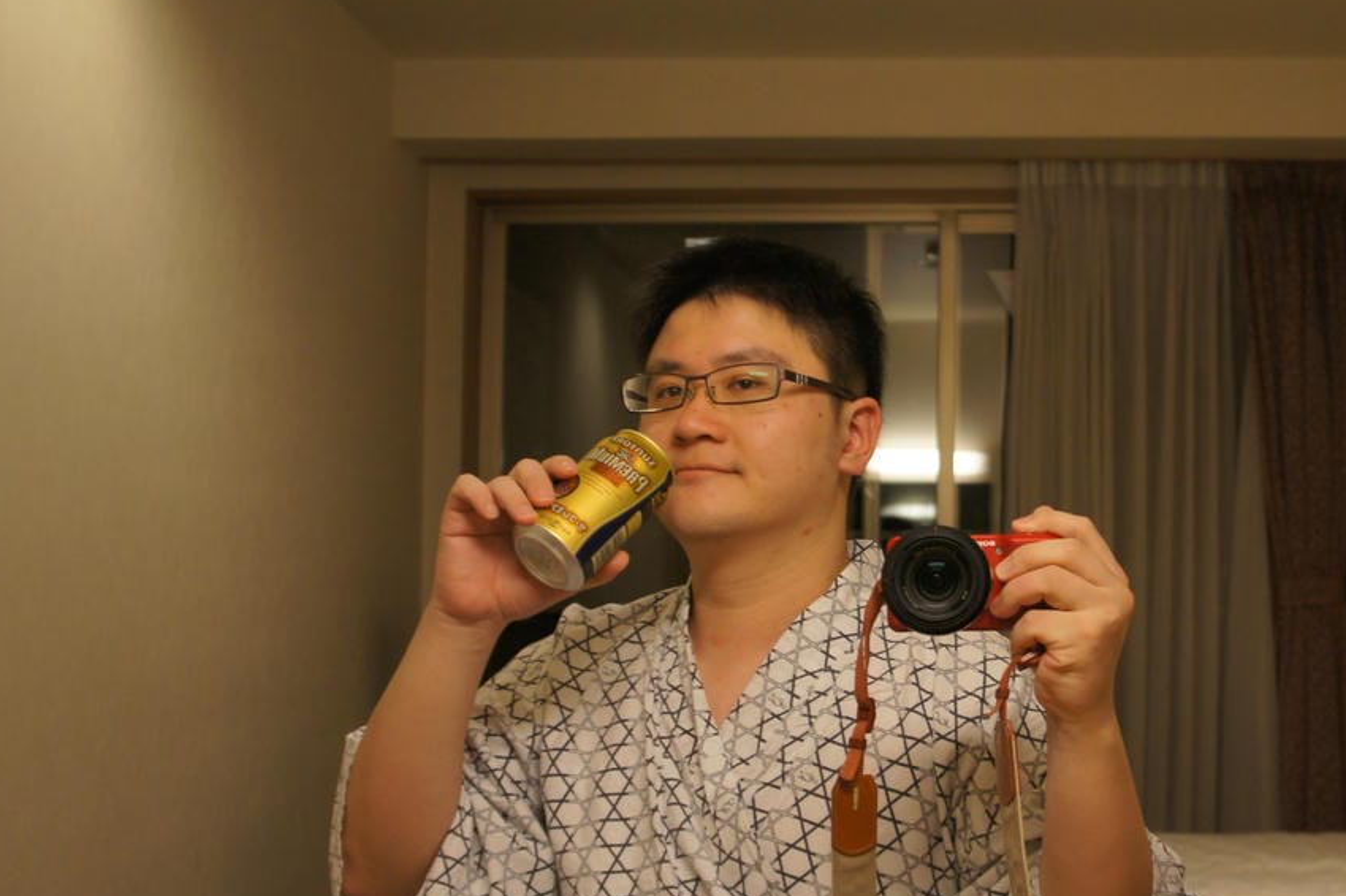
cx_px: 857
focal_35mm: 48
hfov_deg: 40.8
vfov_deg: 28.0
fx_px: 1794
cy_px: 537
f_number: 4
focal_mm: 23
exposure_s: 1/40
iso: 500
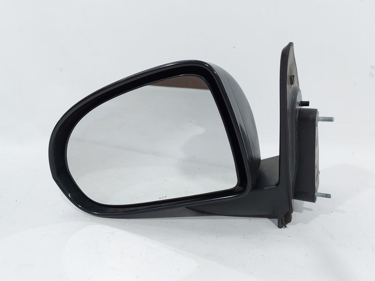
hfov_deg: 63.4
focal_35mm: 28
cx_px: 181
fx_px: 303
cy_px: 148
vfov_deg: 49.7
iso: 64
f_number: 1.8
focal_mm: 5.23
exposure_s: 1/50
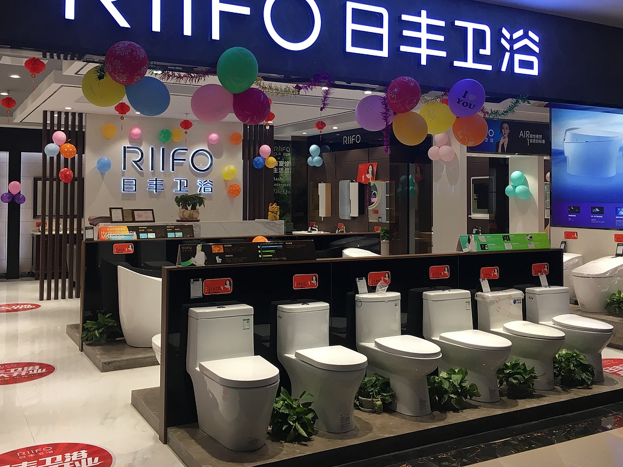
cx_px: 315
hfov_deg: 51.4
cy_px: 178
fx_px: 648
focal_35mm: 36
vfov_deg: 39.4
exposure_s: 1/33
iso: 25
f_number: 2.2
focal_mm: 4.15
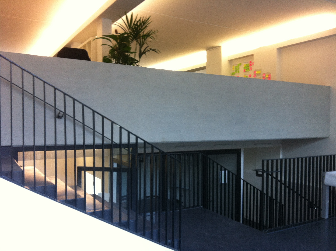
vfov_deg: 40.6
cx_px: 168
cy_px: 126
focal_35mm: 35
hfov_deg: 52.7
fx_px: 339
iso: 80
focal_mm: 3.85
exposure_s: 1/15
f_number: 2.8
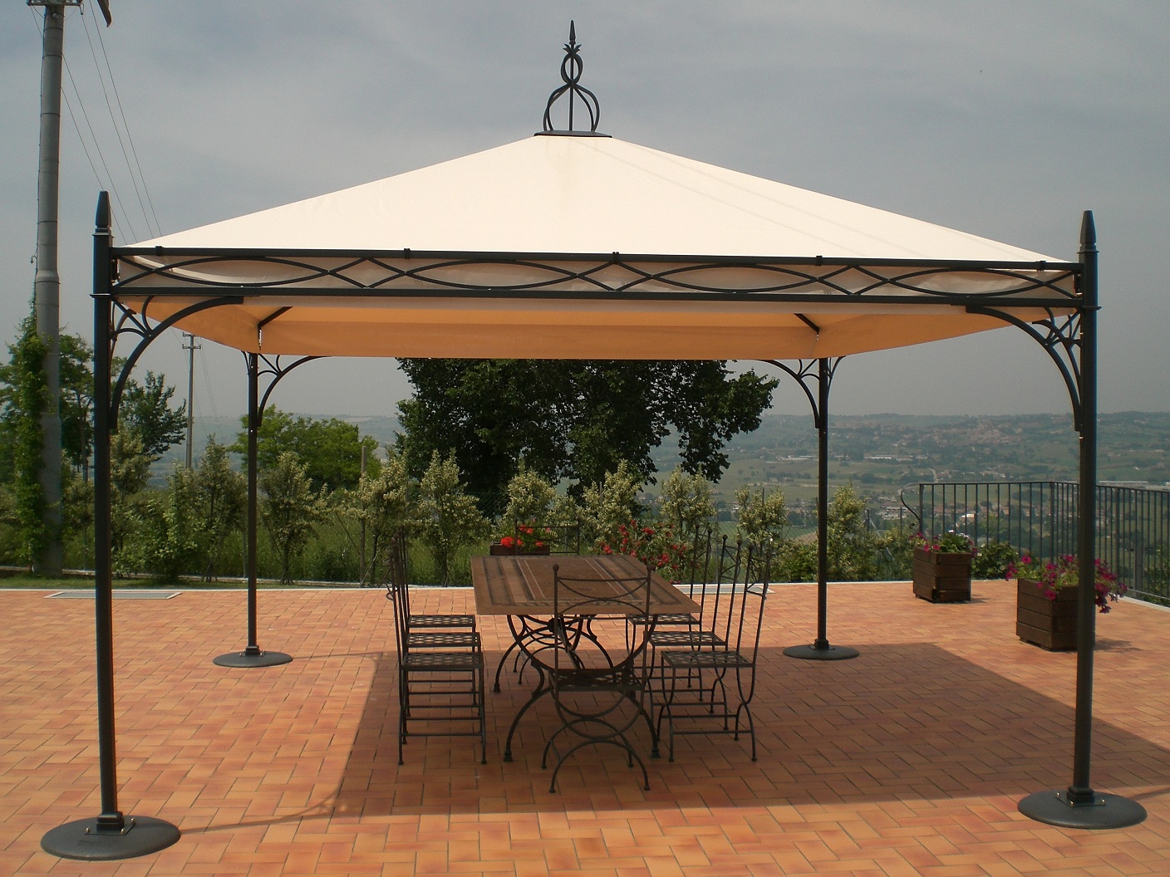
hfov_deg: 49.0
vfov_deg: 37.7
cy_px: 438
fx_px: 1284
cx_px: 585
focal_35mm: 38
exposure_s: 1/1250
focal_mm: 6.3
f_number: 4.4
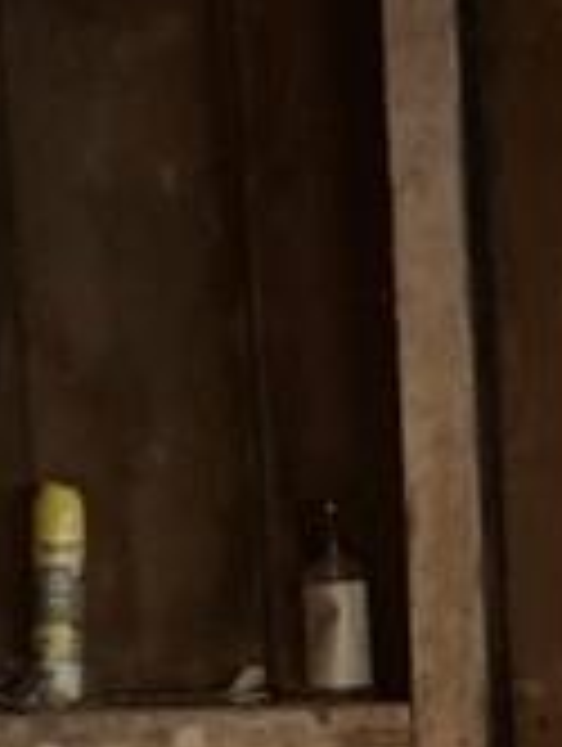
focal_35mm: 120
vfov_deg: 16.3
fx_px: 2591
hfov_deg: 12.0
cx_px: 769
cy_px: 536
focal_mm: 4.25
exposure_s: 1/15
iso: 640
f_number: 1.8
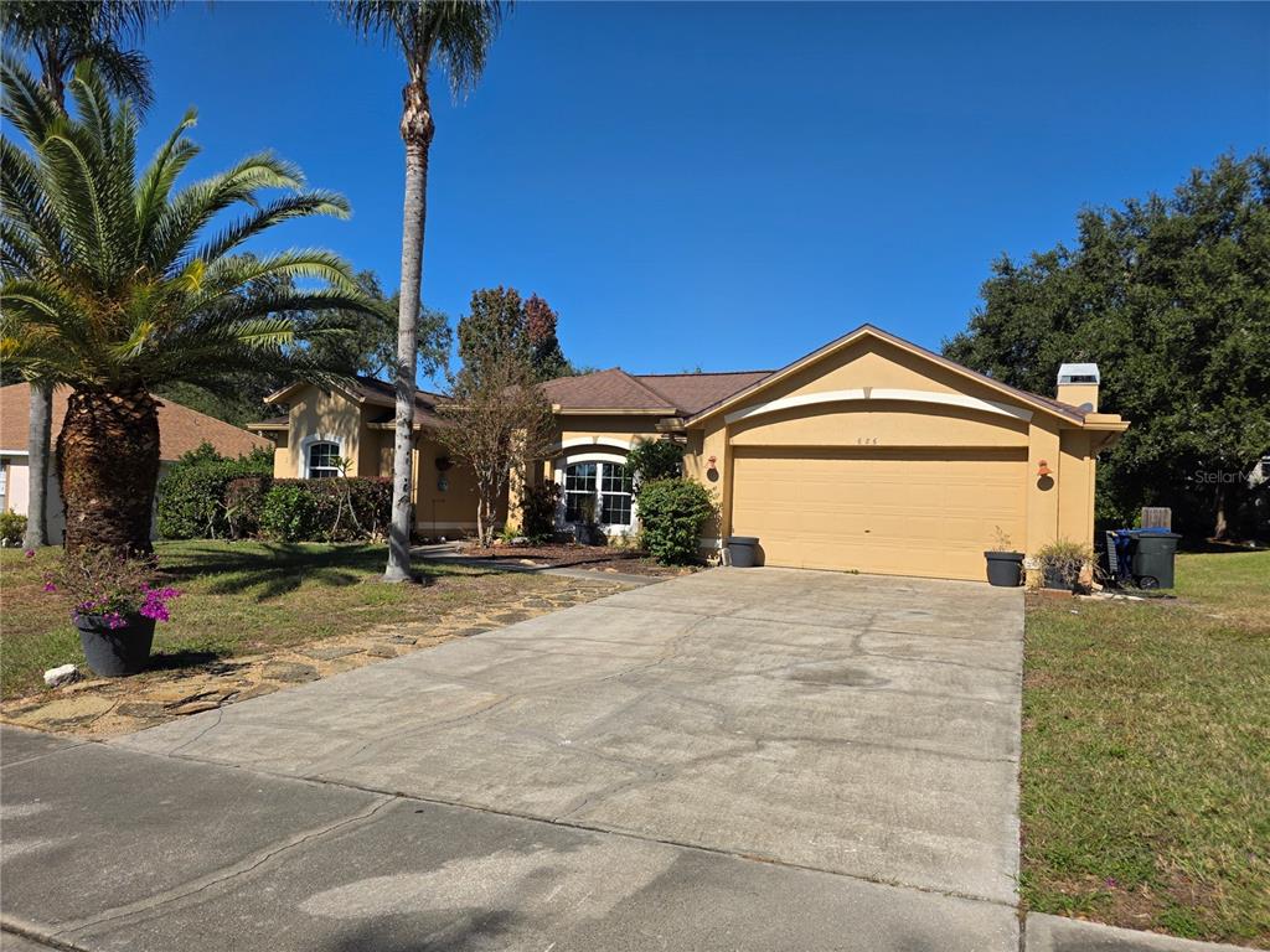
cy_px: 476
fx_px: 844
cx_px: 635
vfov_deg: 58.9
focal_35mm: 23
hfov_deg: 73.9
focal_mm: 6.3
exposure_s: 1/7944
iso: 80
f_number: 1.7
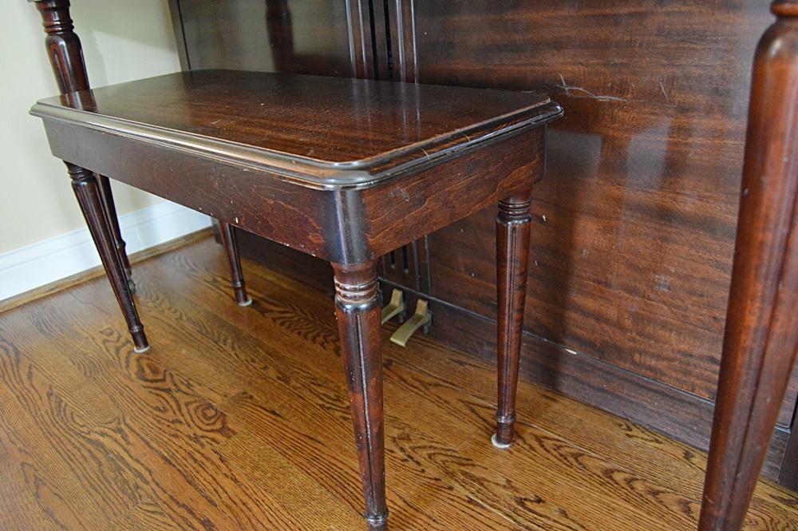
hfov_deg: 67.4
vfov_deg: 47.9
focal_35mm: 27
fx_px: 598
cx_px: 399
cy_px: 266
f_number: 3.5
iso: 3200
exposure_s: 1/50
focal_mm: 18
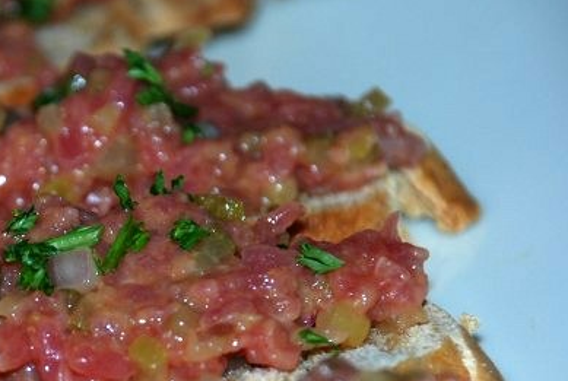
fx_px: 6576
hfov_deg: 4.9
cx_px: 12
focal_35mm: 416
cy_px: 285
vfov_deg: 3.3
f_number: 5.6
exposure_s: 1/60
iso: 160
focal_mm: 135
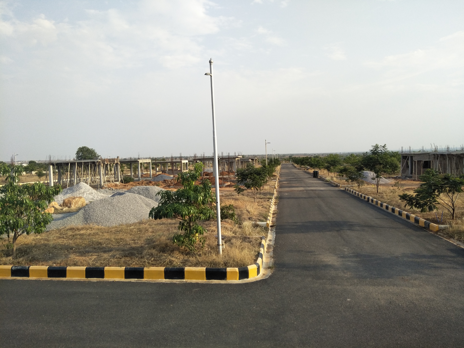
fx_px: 268
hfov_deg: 81.7
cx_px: 232
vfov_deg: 66.0
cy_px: 174
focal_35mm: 20
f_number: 2.2
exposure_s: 1/557
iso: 32
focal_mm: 3.46
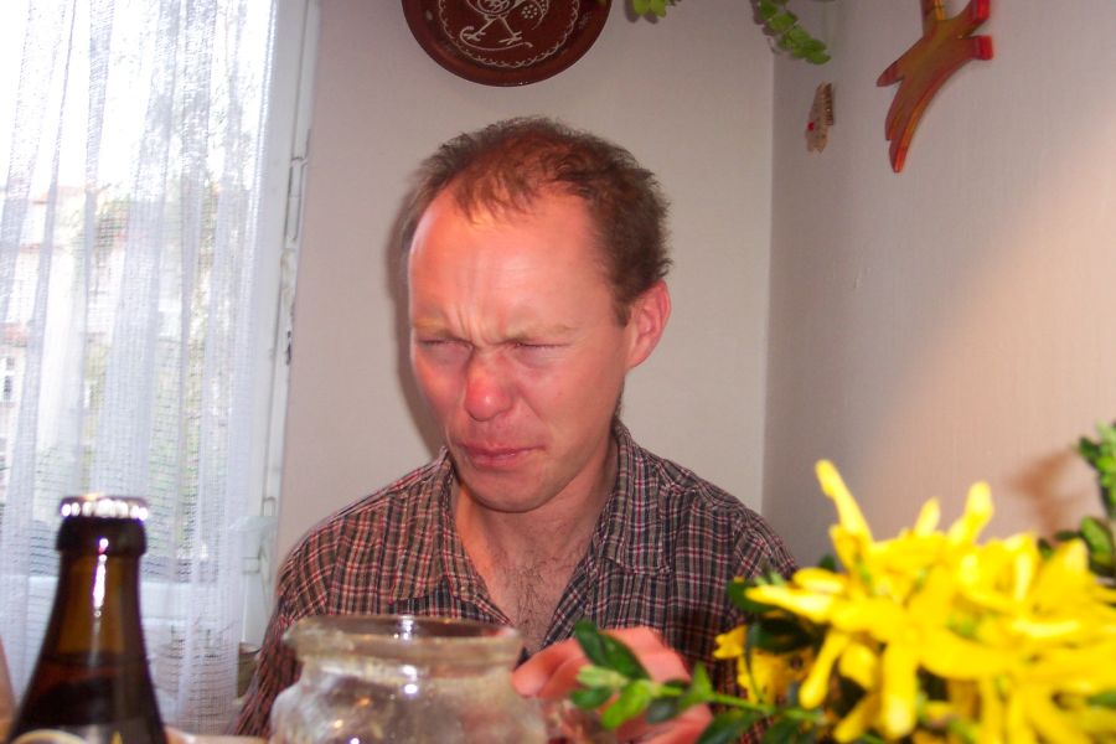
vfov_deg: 35.1
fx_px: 1178
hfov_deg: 50.7
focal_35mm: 38
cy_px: 372
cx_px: 558
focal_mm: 8
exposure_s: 1/30
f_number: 2.8
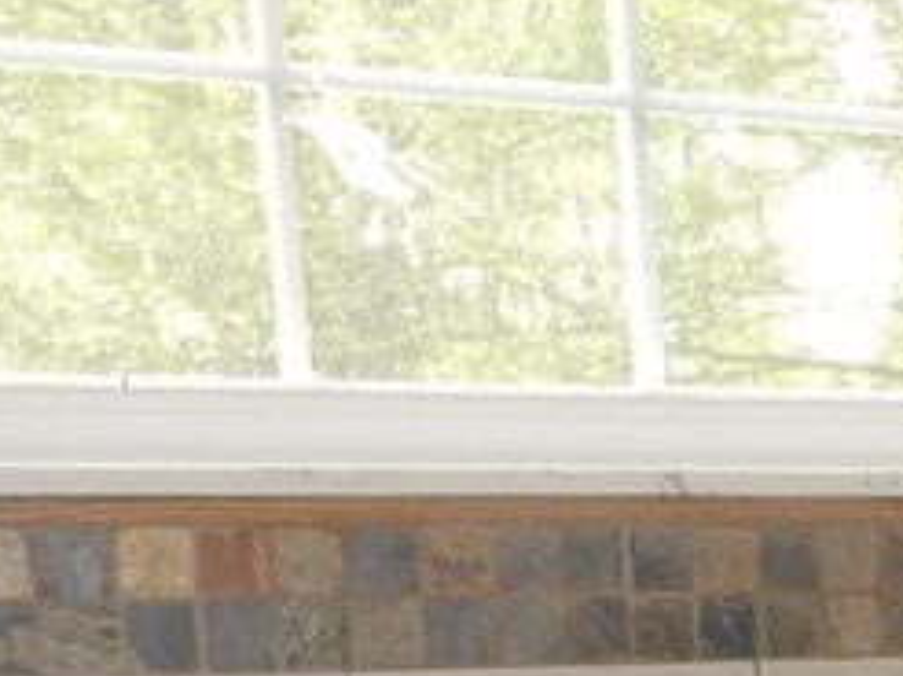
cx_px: 1692
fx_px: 3258
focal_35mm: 125
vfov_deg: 11.3
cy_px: 1076
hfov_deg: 13.8
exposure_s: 1/30
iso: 220
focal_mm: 5.4
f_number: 4
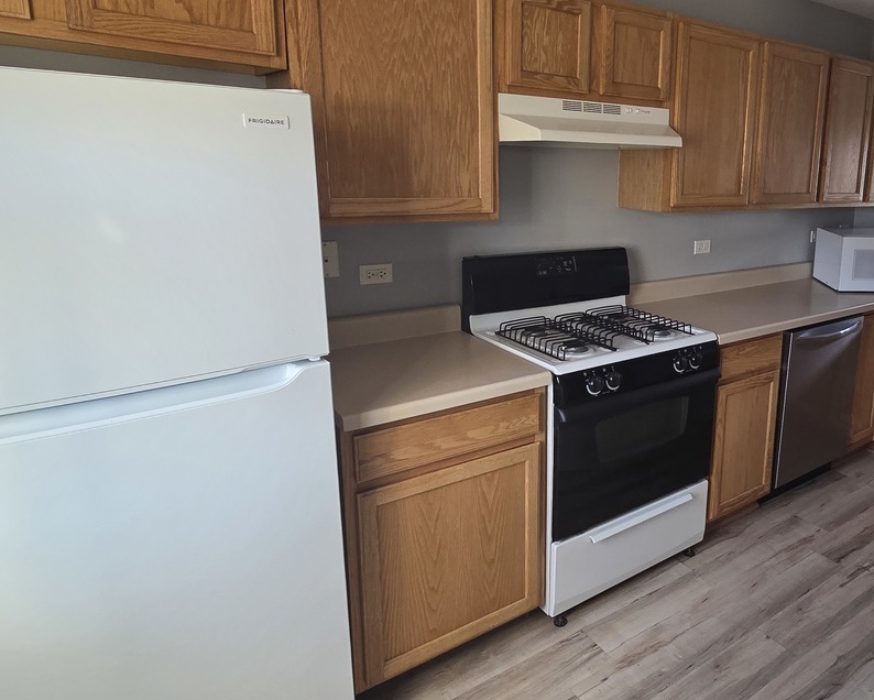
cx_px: 624
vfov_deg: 60.7
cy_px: 304
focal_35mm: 23
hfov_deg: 69.1
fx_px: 595
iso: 160
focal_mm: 2.2
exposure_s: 1/120
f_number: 2.2
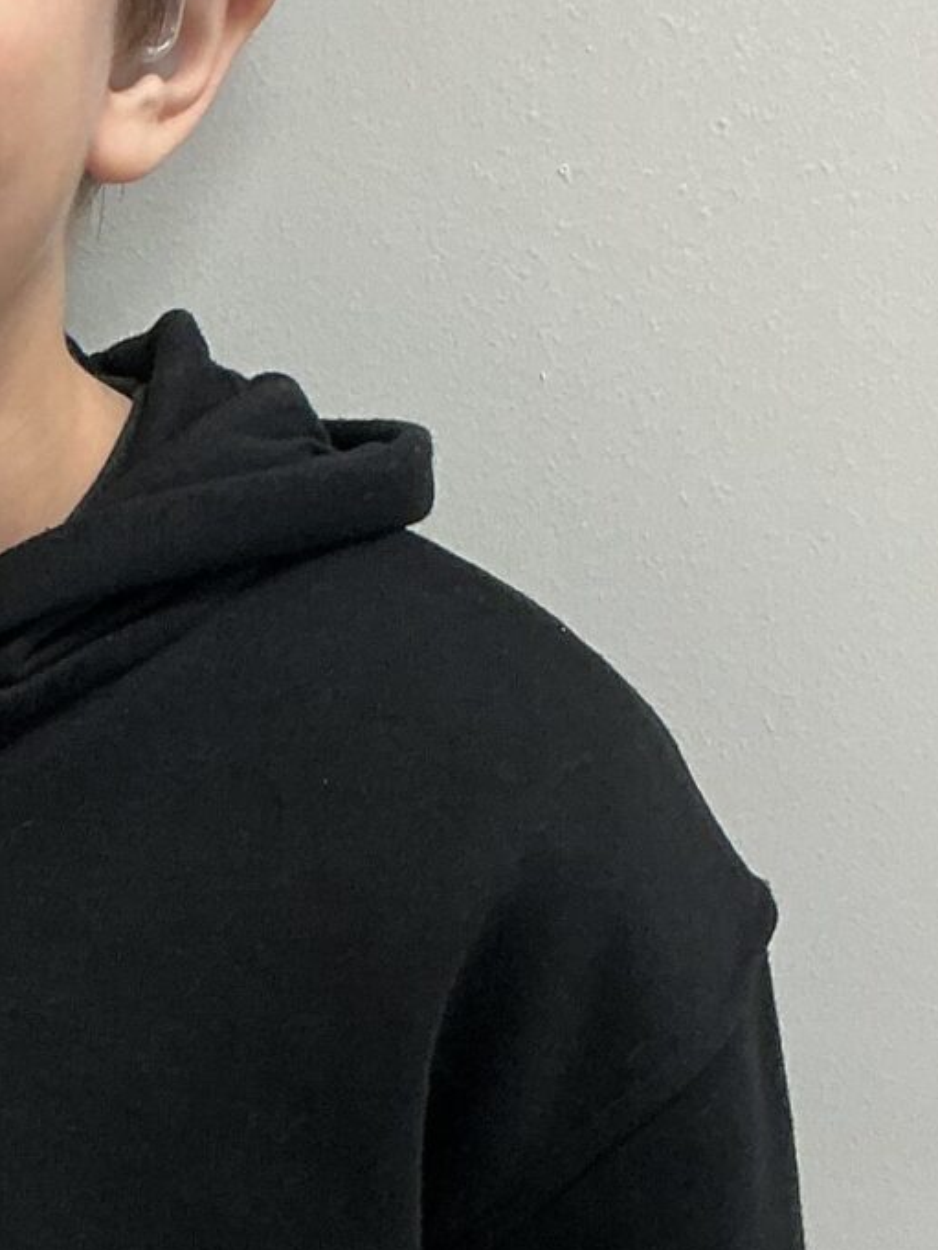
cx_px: -385
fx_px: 3937
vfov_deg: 18.0
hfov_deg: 13.0
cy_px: 791
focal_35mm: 109
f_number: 1.8
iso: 80
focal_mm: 3
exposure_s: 1/50
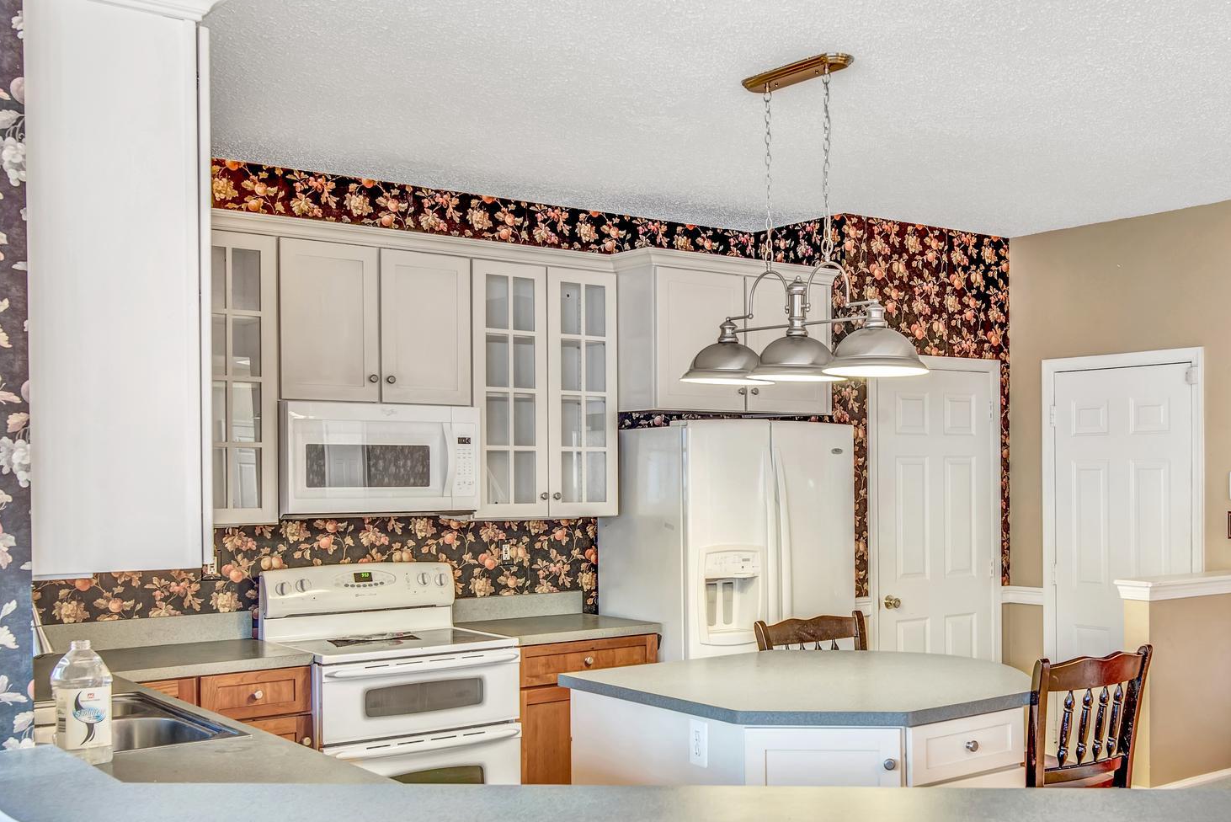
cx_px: 861
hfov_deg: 45.4
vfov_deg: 31.8
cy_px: 488
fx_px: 1437
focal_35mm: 42
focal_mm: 30
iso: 320
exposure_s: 1
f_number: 9
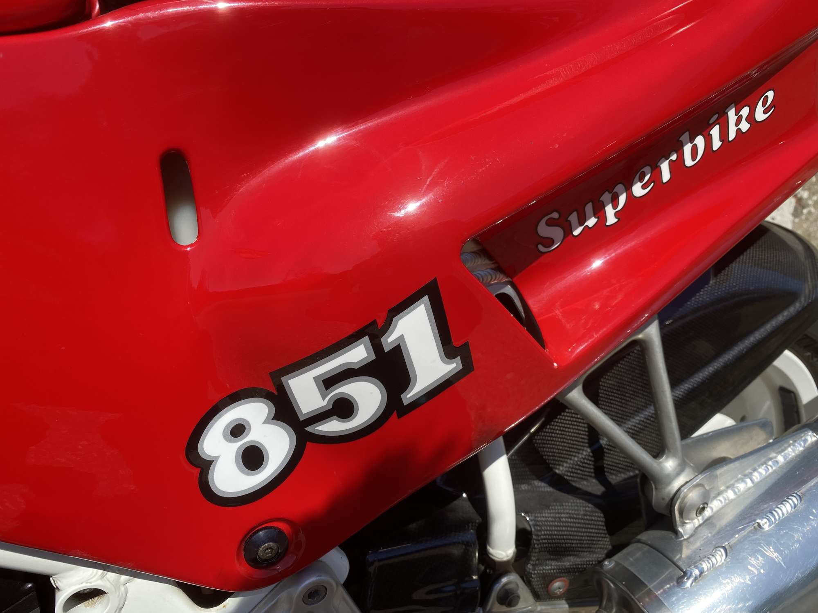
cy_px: 306
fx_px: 614
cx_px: 409
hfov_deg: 67.3
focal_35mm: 26
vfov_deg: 53.1
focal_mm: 4.25
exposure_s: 1/2028
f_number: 1.8
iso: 32
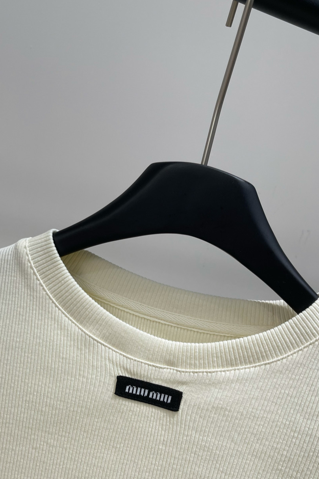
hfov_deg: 35.0
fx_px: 505
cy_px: 269
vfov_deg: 50.6
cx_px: 150
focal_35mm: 38
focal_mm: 5.1
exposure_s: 1/239
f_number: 1.6
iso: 32
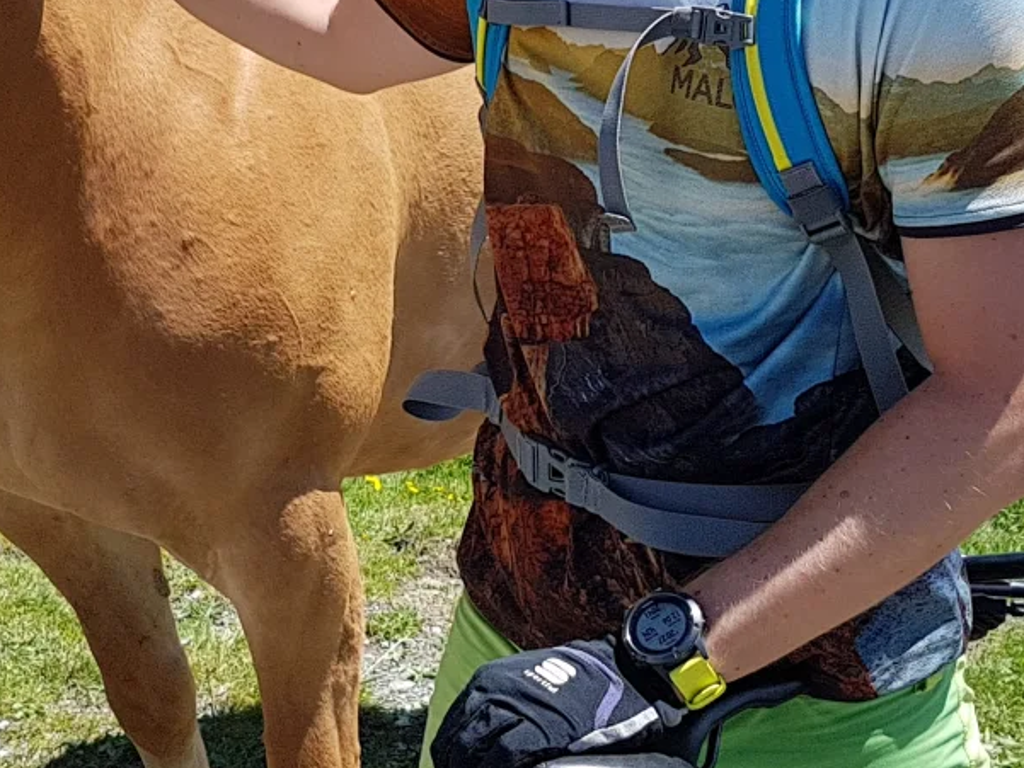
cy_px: 324
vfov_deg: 17.8
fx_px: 2456
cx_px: 535
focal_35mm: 83
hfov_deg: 23.6
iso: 40
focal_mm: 4.2
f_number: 1.7
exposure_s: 1/1288
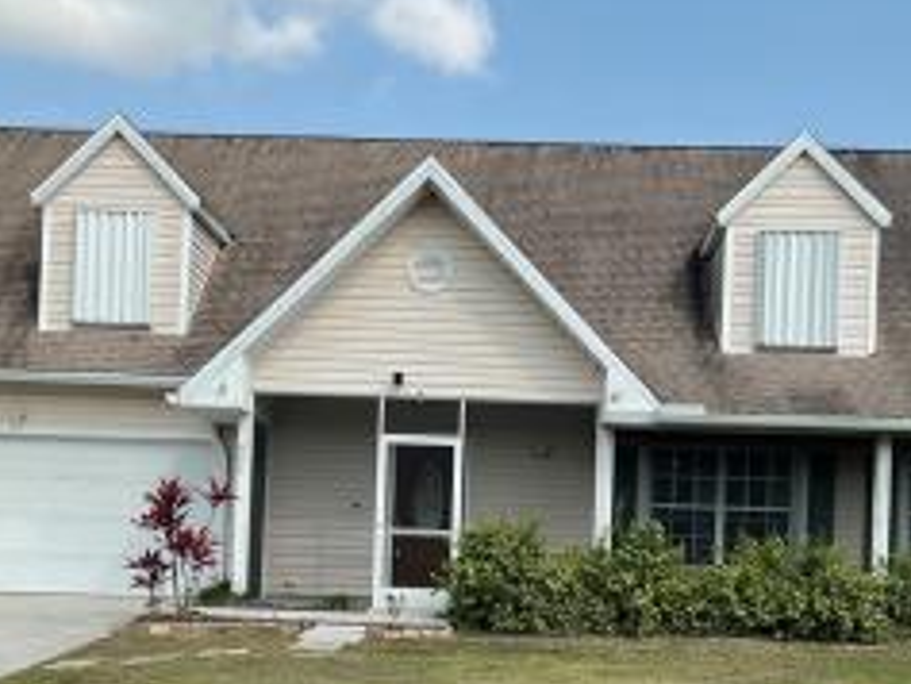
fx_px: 1290
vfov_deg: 29.1
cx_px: 488
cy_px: 530
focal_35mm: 49
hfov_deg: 38.9
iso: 16
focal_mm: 3
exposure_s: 1/1377
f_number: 1.8
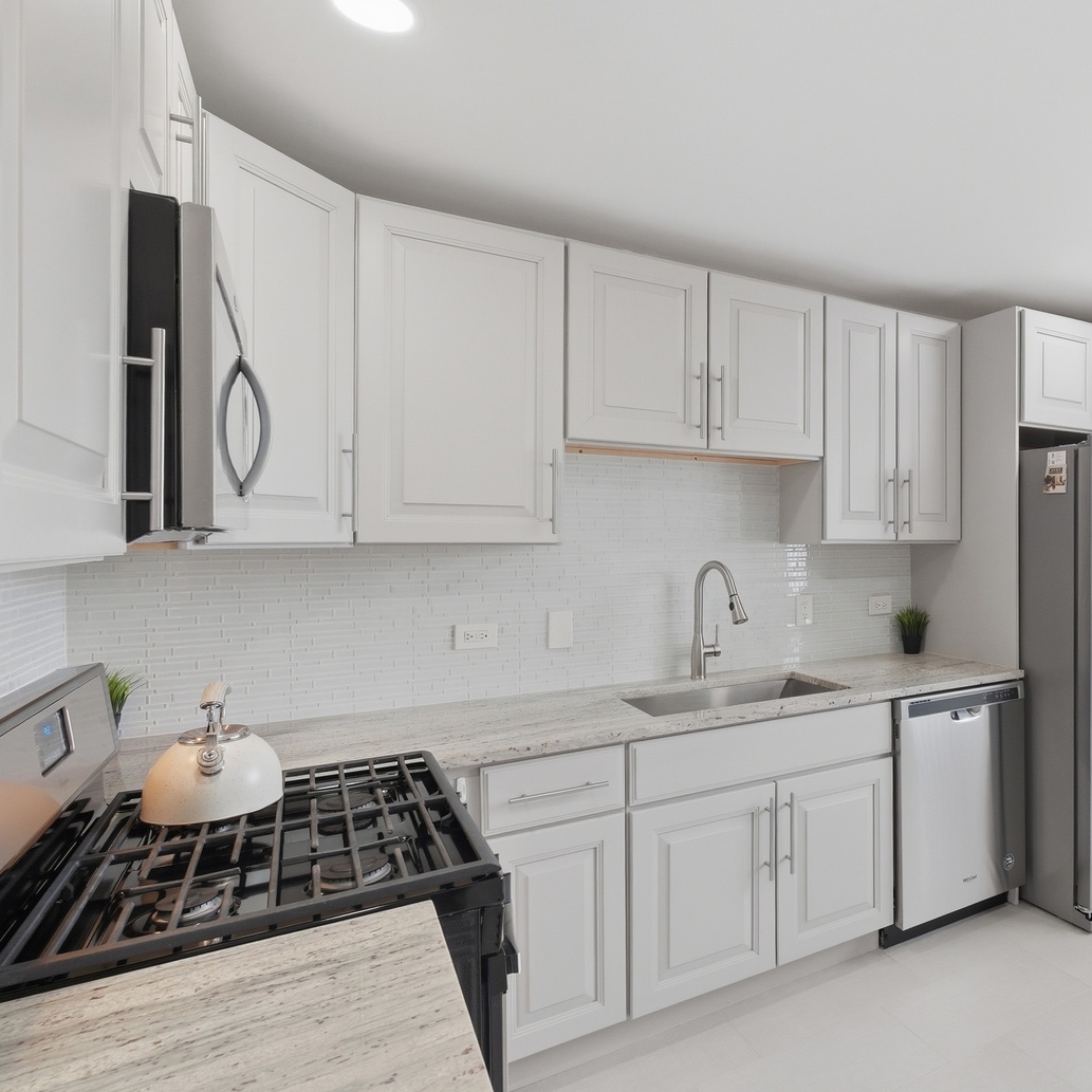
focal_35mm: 20
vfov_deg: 74.8
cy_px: 537
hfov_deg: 69.6
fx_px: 714
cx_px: 825
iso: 640
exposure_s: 1/350
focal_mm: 10
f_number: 6.4
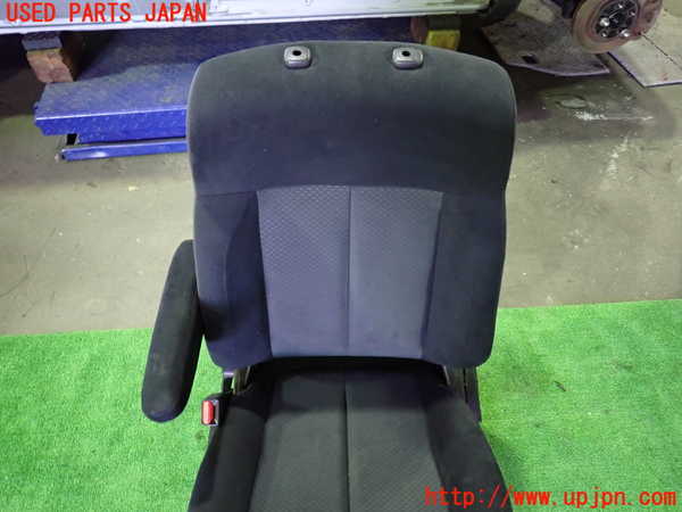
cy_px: 256
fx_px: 493
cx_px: 341
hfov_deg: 69.4
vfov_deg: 54.9
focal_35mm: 25
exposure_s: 1/25
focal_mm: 4.5
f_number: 2
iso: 800
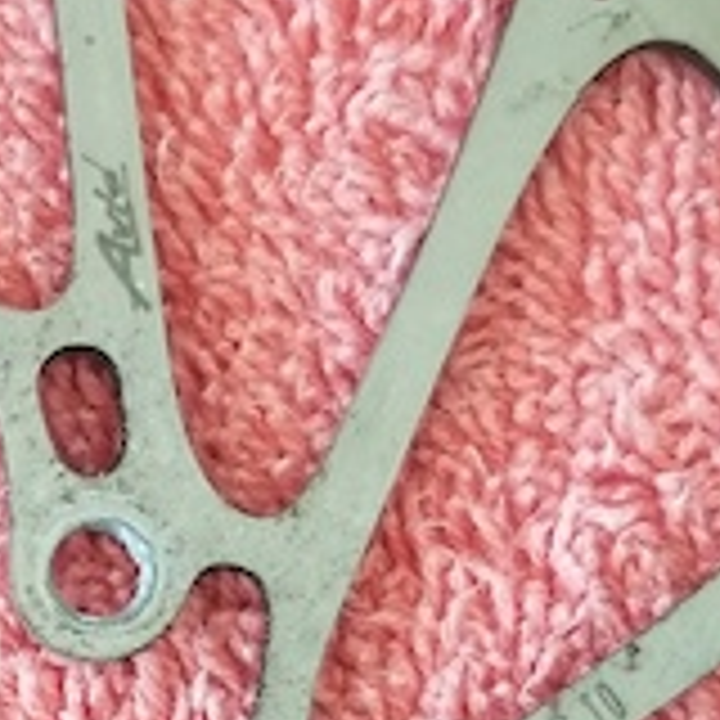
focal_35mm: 115
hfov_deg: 14.3
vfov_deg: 14.8
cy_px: 796
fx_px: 2706
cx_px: -297
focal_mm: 4.25
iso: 100
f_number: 1.7
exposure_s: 1/120
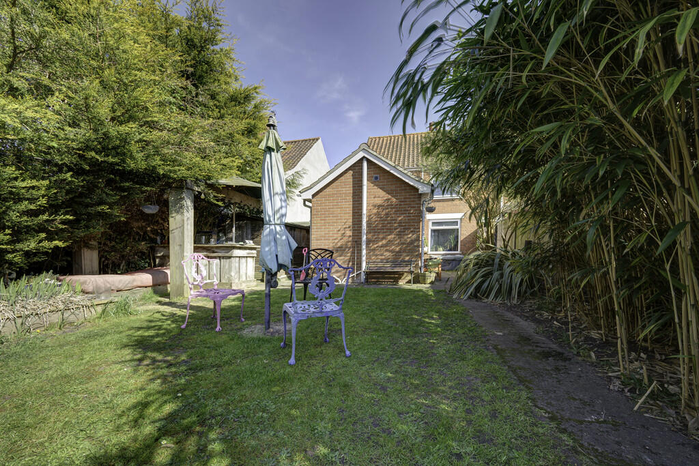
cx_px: 350
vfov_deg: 81.2
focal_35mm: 14
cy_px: 233
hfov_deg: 104.2
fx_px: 272
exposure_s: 1/40
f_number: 10
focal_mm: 14
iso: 100
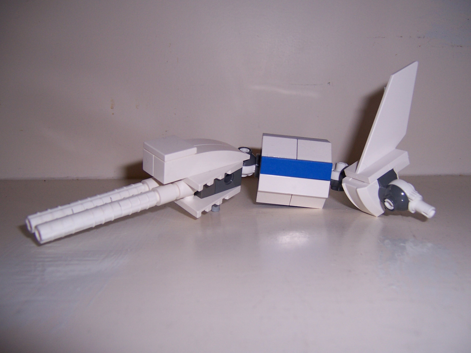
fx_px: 449
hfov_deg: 55.4
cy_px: 176
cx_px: 236
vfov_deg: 42.9
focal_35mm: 33
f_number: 2.8
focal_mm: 5.5
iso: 80
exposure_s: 1/60
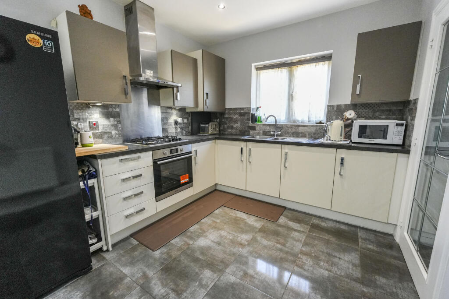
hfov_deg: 100.4
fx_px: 187
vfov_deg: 77.3
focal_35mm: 15
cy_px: 150
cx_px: 224
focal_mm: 10
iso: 2000
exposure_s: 1/160
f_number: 4
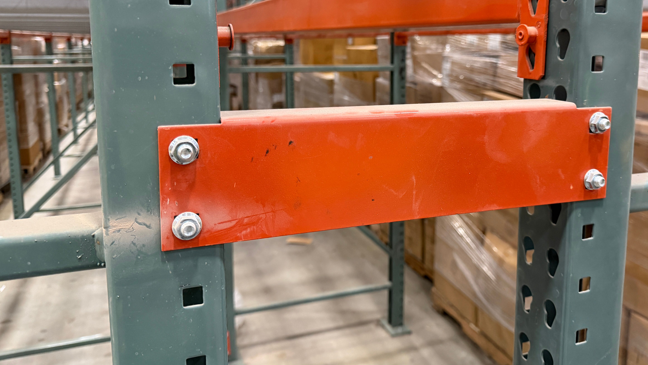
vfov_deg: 36.2
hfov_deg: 60.8
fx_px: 550
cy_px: 112
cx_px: 368
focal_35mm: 32
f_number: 1.78
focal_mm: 6.76
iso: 500
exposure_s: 1/60
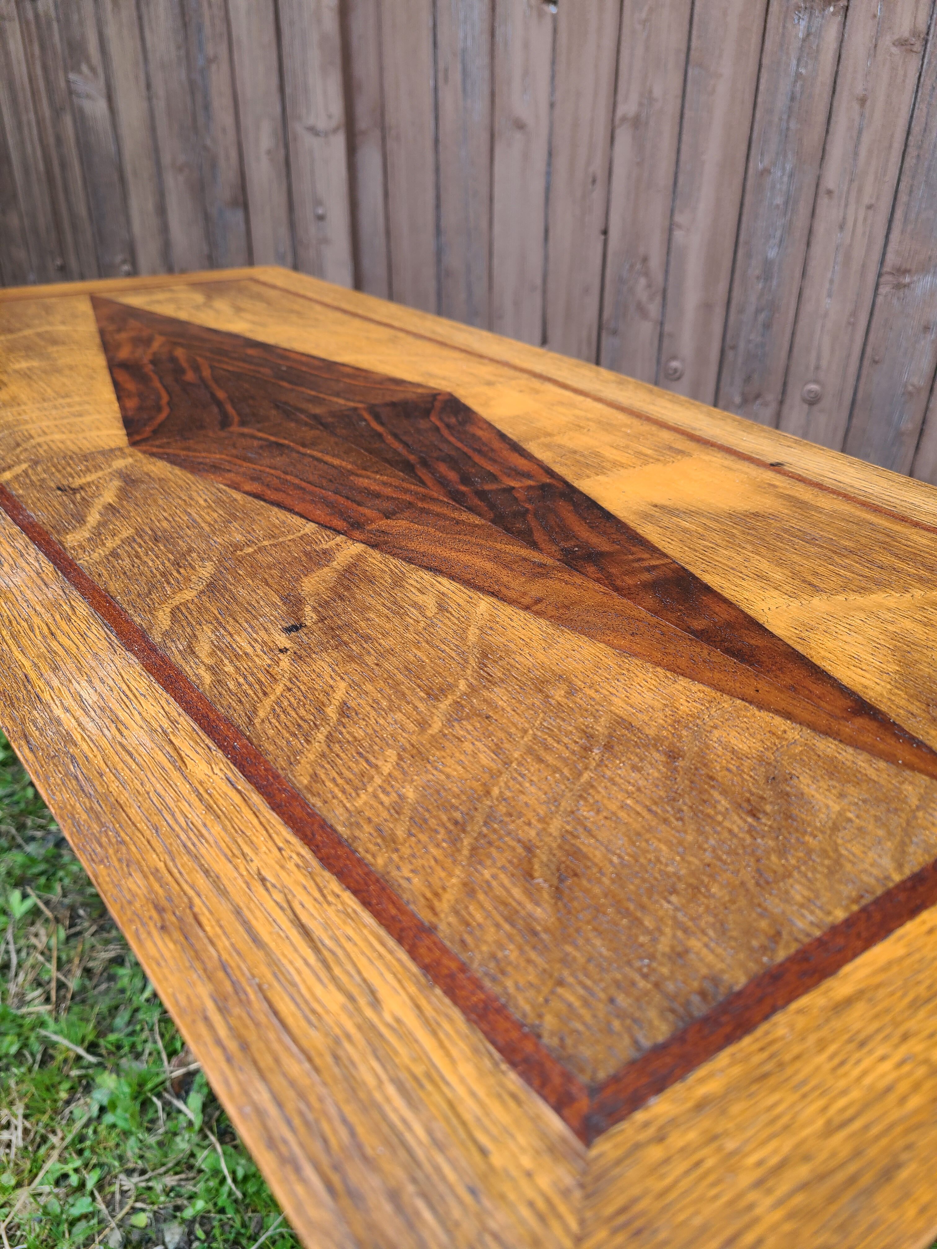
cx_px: 468
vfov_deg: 67.3
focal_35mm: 26
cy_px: 624
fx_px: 938
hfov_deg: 53.1
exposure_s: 1/133
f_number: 1.8
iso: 40
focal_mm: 5.4
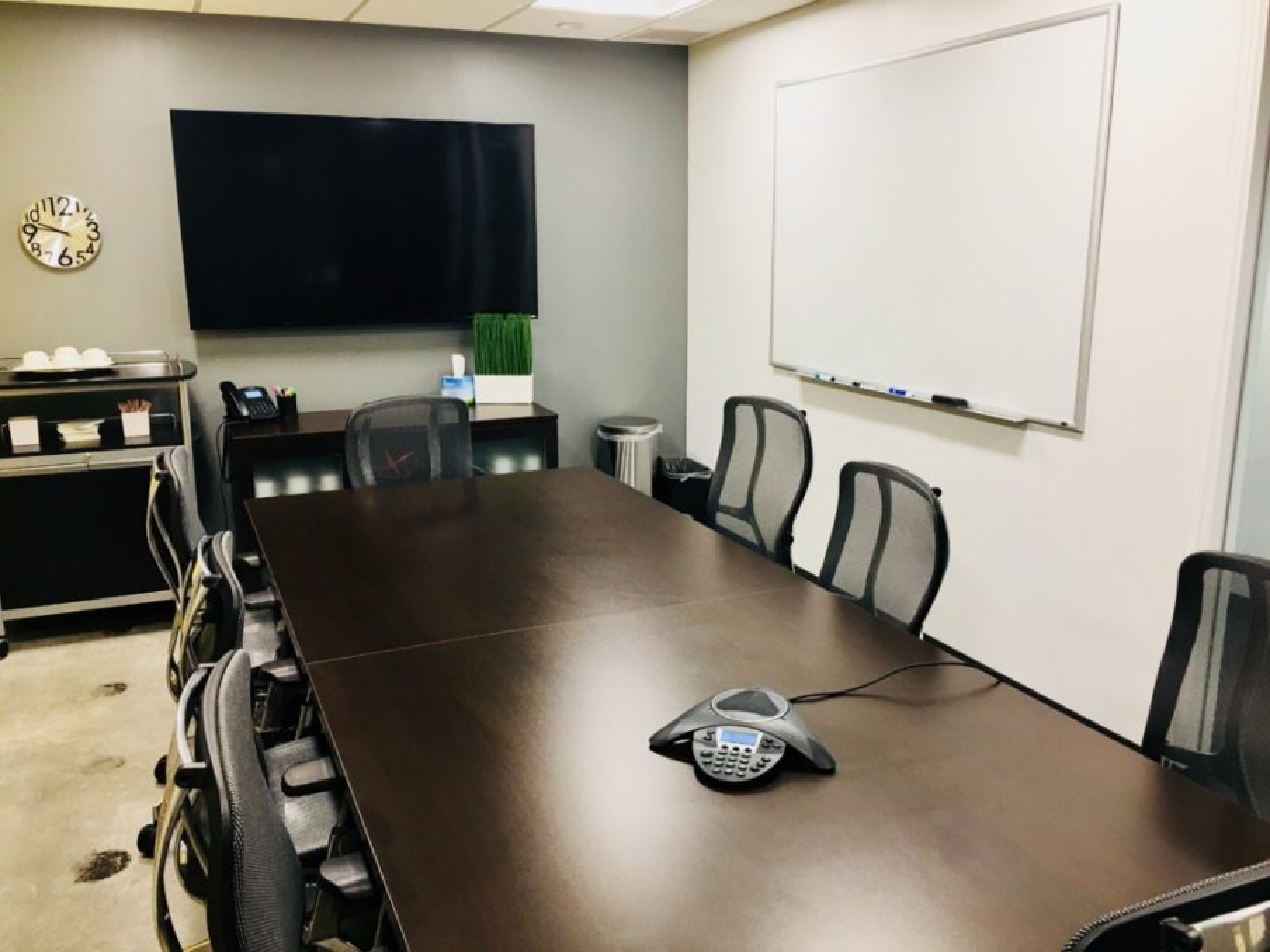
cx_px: 635
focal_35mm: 29
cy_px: 476
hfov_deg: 61.7
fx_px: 1064
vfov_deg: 48.2
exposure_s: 1/30
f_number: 2.2
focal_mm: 4.15
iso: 40
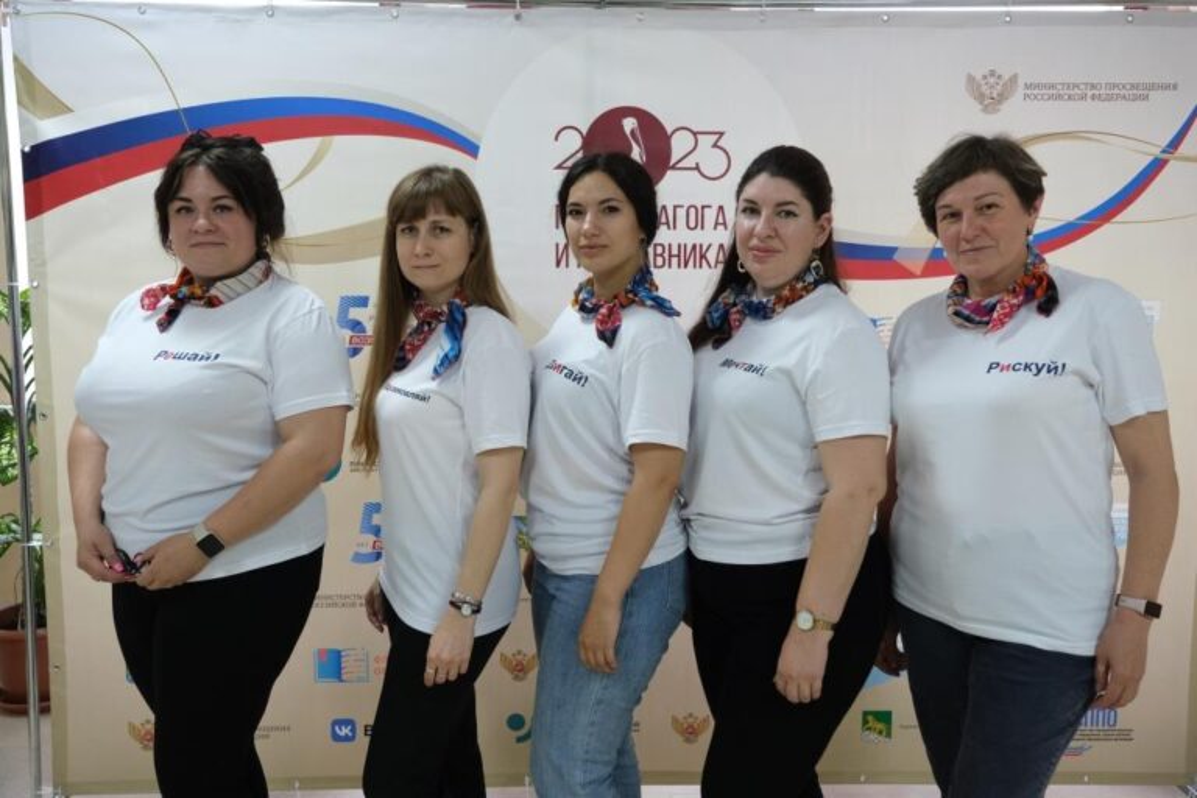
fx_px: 964
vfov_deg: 45.0
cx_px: 598
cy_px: 399
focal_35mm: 29
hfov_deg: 63.7
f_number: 4
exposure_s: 1/100
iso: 2000
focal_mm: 19.2
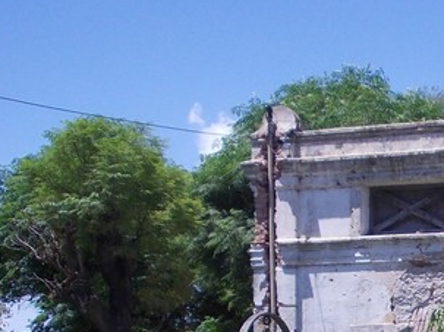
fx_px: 1231
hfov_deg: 19.2
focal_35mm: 96
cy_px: 393
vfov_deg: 14.9
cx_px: 548
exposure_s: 1/250
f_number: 6.2
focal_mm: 5.3
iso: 80
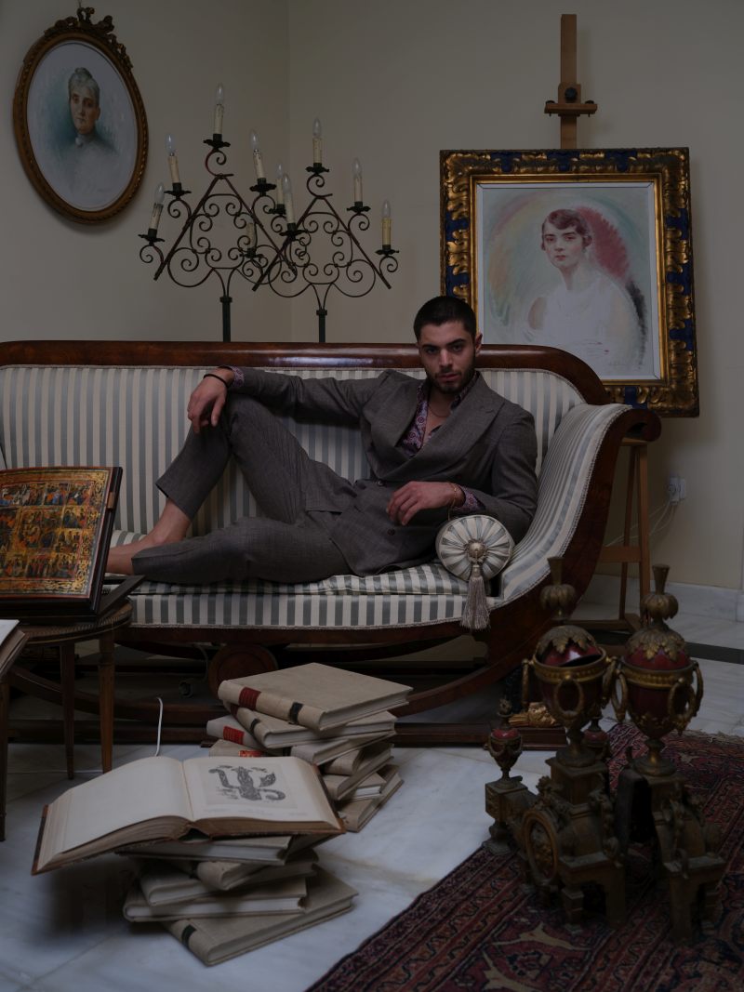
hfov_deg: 39.6
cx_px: 372
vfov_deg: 51.4
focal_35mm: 36
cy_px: 496
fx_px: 1032
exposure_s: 1/25
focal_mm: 45
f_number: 5.6
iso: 100
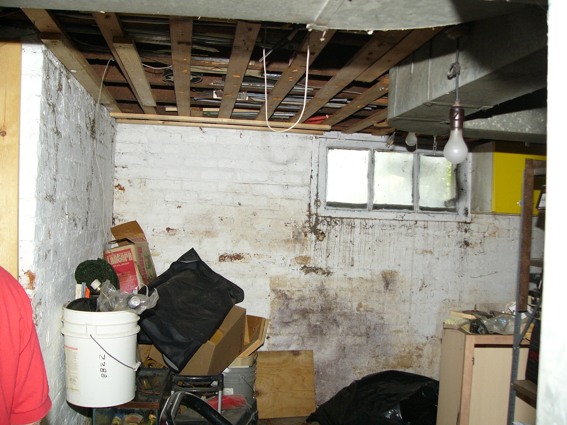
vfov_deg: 39.7
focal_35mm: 36
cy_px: 212
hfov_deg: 51.4
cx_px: 284
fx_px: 590
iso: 100
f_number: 2.8
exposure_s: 1/60
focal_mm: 6
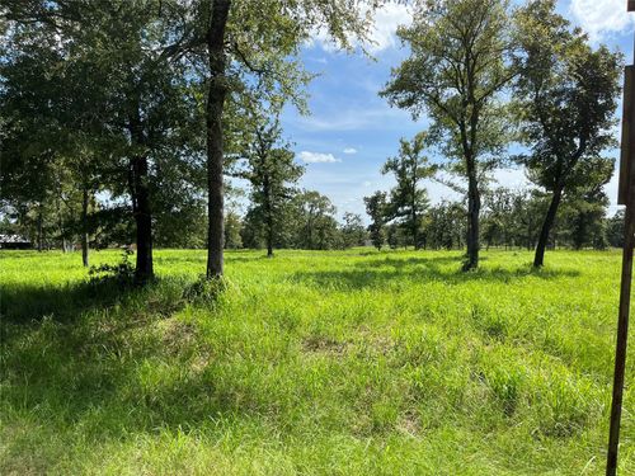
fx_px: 477
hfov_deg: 67.3
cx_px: 318
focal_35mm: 26
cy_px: 238
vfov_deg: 53.1
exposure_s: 1/2825
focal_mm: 5.1
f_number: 1.6
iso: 50
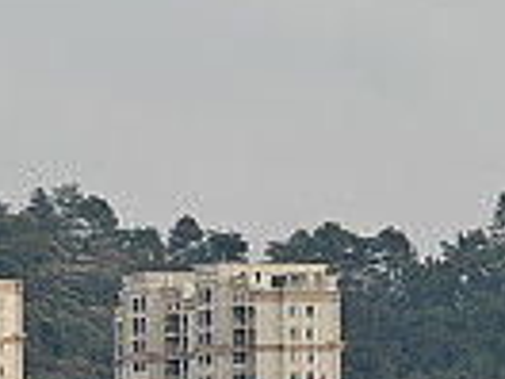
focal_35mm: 423
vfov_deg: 3.5
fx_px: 6171
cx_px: 50
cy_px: 668
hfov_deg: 4.7
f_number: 2.6
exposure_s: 1/200
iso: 100
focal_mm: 13.3
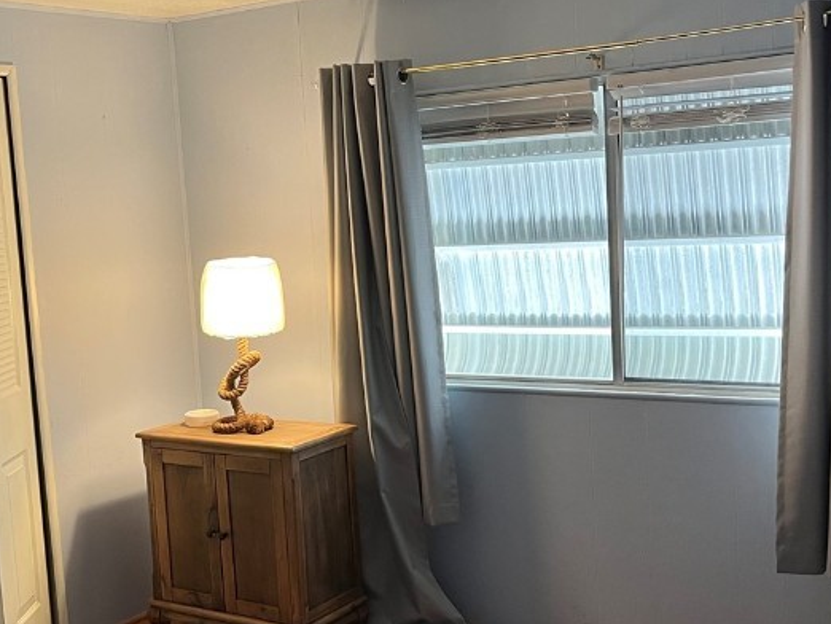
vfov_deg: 28.6
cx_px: 267
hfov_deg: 37.0
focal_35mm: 51
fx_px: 1225
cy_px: 347
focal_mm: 5.1
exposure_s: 1/60
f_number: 1.6
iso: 100
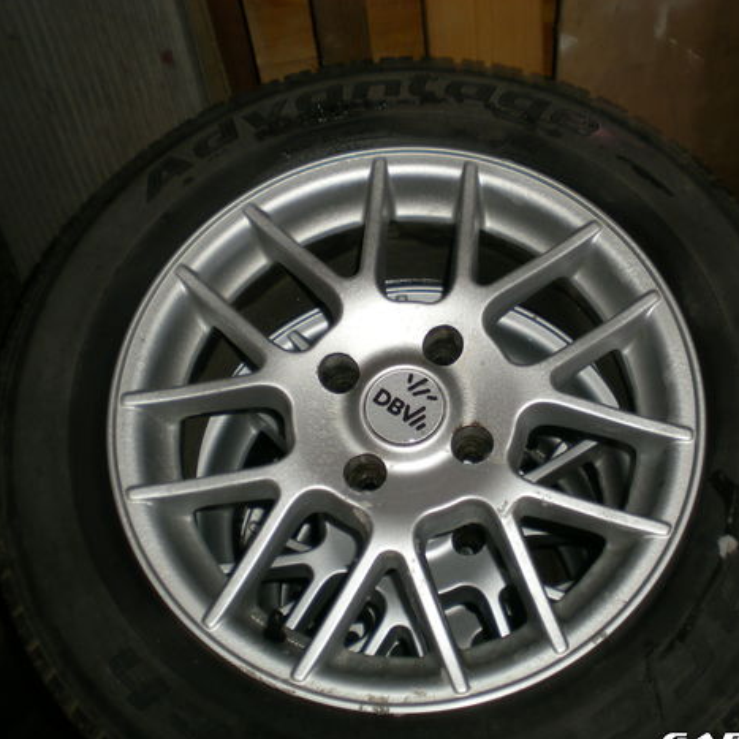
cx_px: 426
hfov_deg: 36.7
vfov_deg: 36.8
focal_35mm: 46
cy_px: 377
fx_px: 1111
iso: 50
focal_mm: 6.3
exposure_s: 1/60
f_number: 3.1
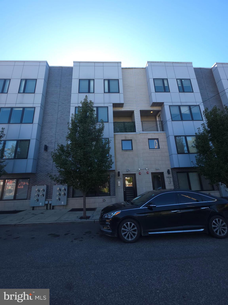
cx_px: 114
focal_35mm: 13
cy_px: 152
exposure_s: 1/120
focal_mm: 2.2
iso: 20
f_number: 1.9
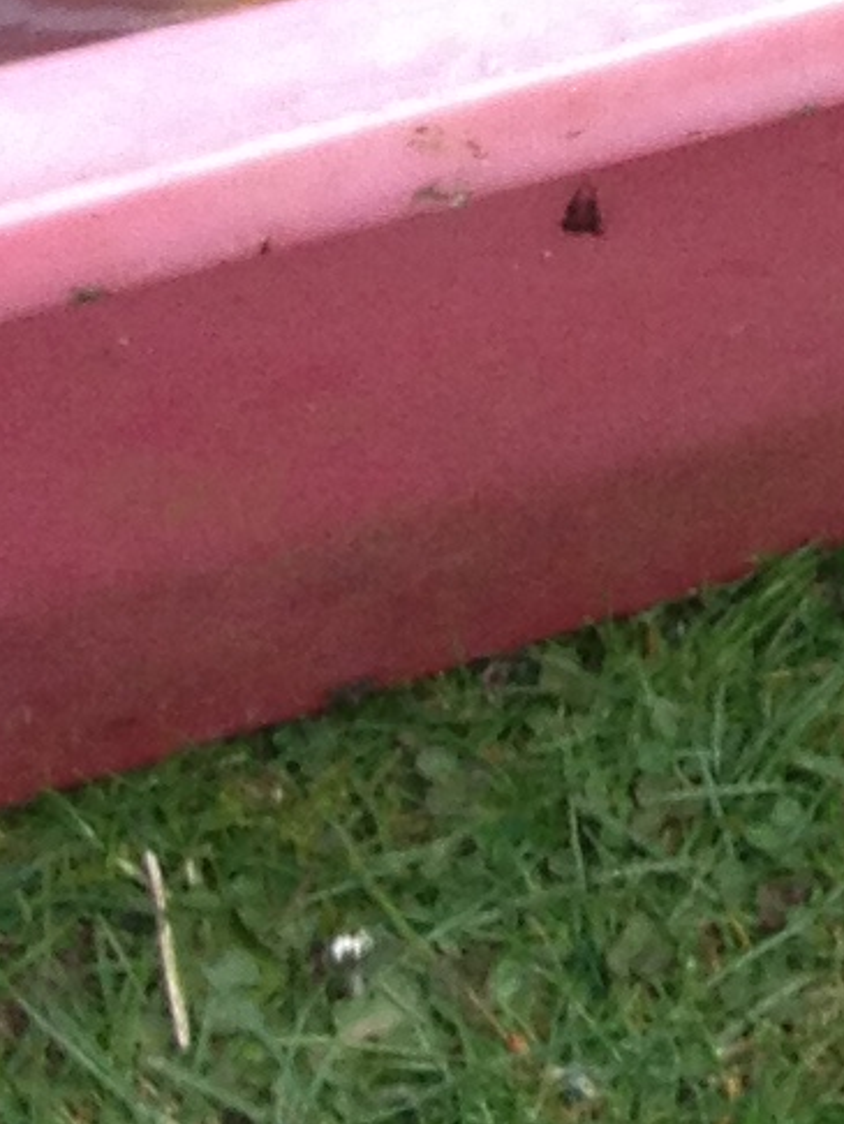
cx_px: 2396
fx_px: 7633
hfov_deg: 5.9
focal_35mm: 235
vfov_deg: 8.1
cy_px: -1013
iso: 64
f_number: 2.4
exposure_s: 1/269
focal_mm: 4.28
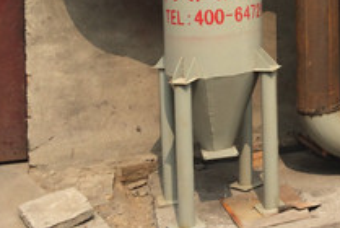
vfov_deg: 18.1
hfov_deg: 25.6
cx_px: 390
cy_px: -42
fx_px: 681
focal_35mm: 72
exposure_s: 1/1520
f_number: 2.2
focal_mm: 4.15
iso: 32
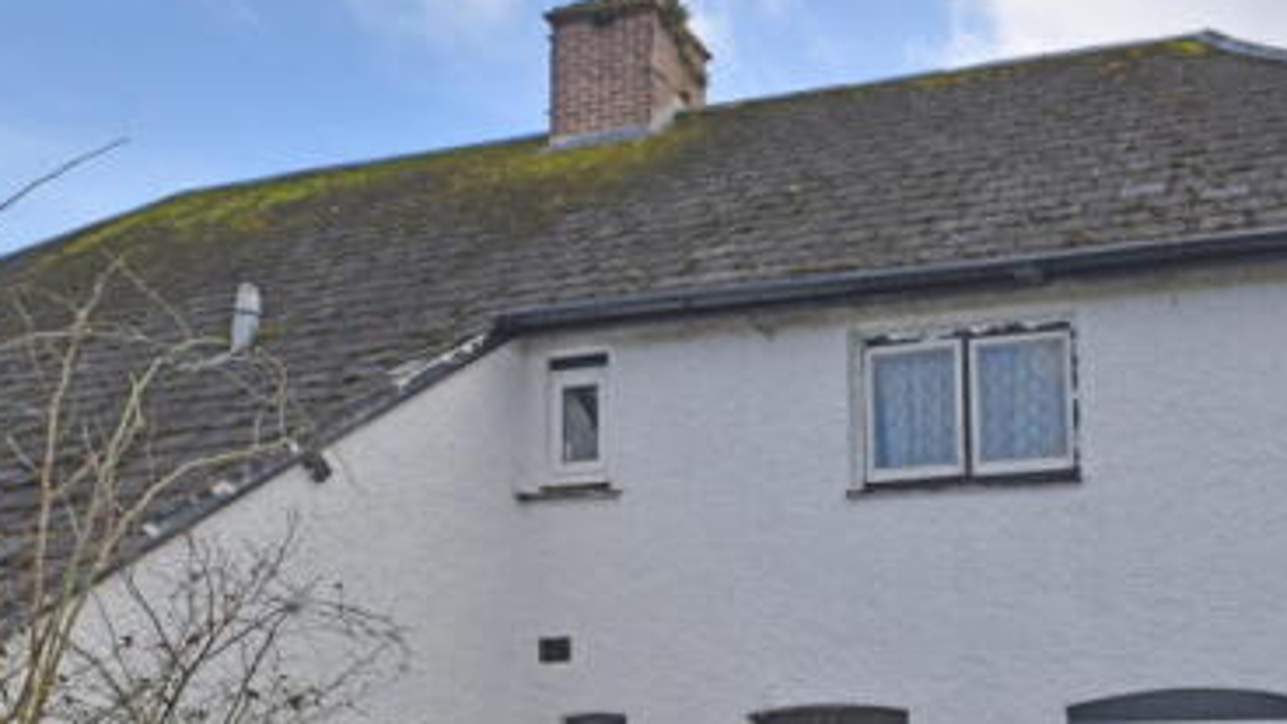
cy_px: 631
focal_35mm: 28
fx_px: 956
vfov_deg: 39.0
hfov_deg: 60.2
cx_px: 1096
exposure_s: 1/250
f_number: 8
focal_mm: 10
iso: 180
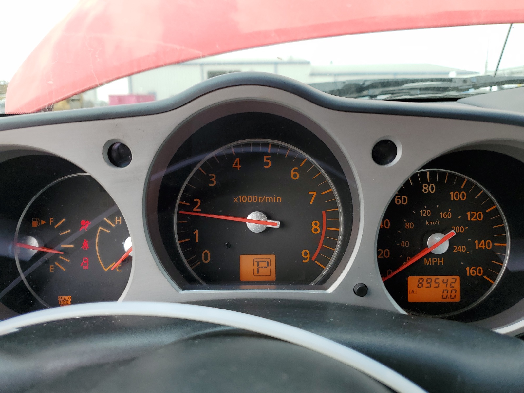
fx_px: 394
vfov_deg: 53.1
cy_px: 196
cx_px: 262
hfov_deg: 67.3
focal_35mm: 26
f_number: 1.5
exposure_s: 1/500
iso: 50
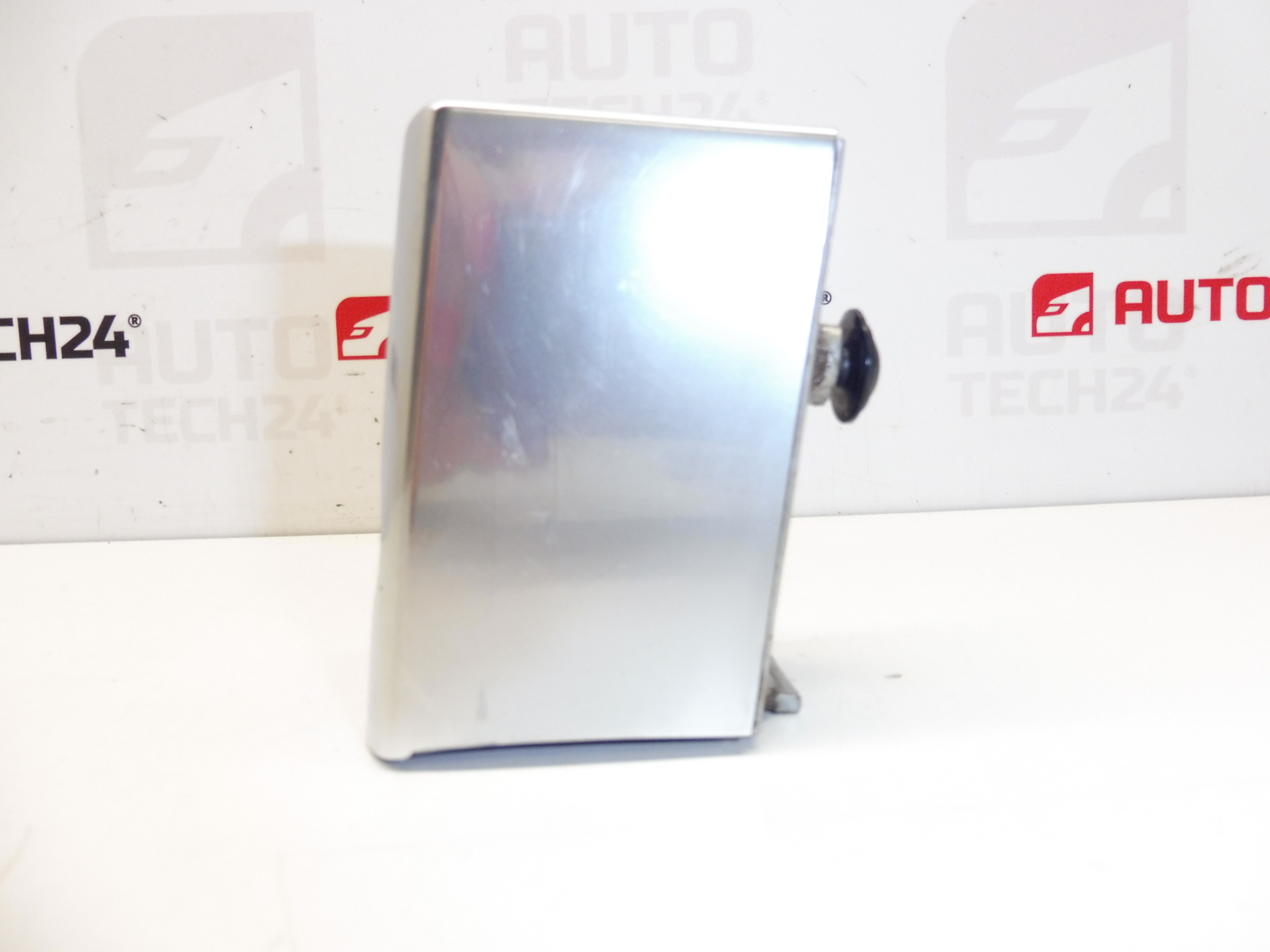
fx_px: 917
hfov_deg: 69.4
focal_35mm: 25
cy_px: 476
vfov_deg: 54.9
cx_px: 635
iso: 200
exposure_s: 1/60
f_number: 3.5
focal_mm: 4.4
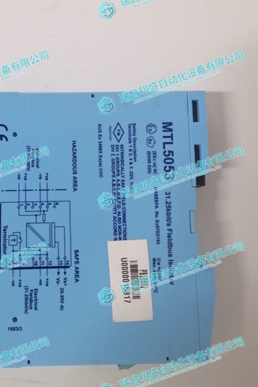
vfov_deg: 54.4
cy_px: 190
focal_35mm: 35
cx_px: 77
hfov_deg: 37.2
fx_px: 376
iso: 320
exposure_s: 1/33.3
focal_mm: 3.81
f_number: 2.2
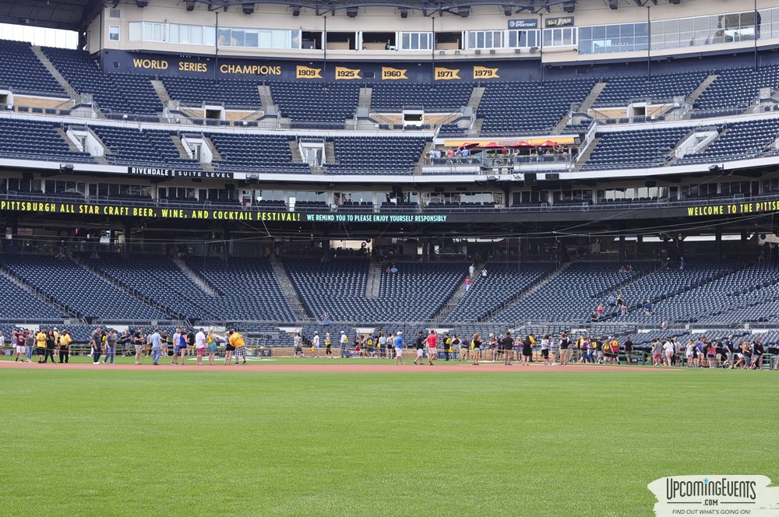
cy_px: 258
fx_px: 1621
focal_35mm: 75
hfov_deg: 27.0
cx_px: 390
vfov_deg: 18.1
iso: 200
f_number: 5
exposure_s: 1/200
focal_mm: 50
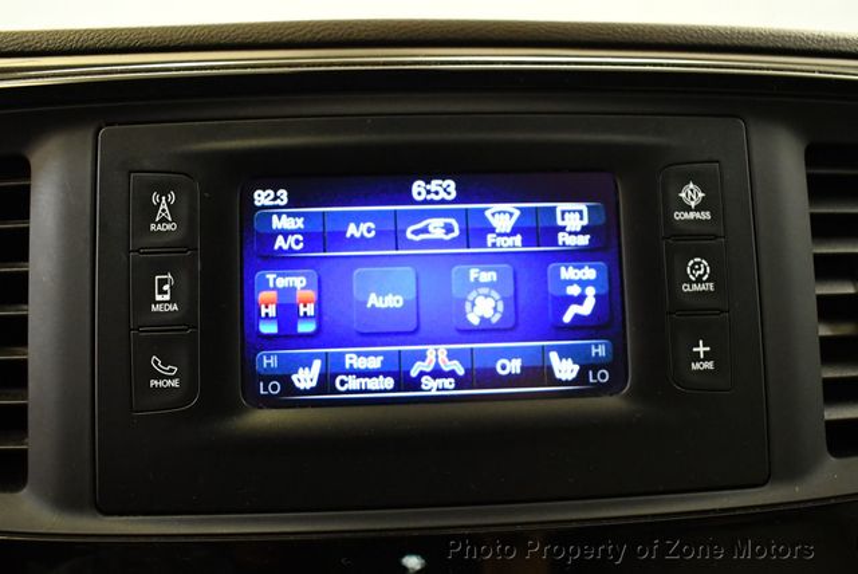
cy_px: 287
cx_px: 429
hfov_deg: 53.1
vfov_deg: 36.9
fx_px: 859
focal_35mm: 36
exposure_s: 1/100
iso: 3200
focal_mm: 18
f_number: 3.5
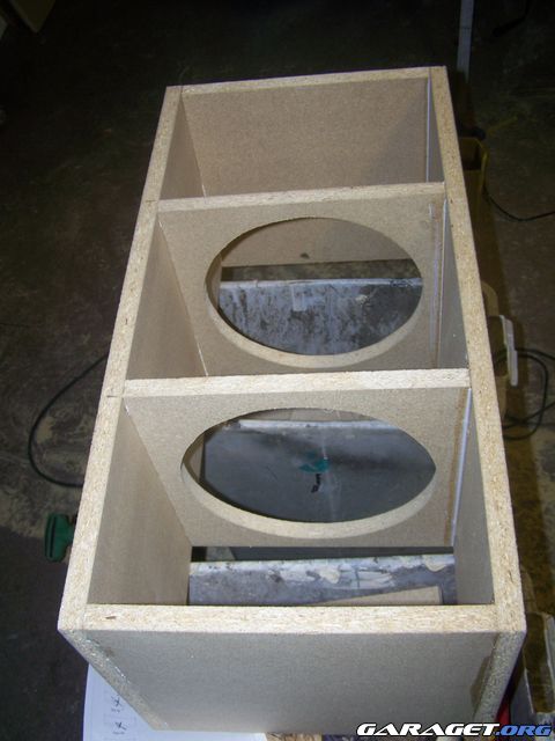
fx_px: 812
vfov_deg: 49.0
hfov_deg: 37.7
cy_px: 370
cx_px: 278
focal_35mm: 38
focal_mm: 6.3
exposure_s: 1/60
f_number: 2.8
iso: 80
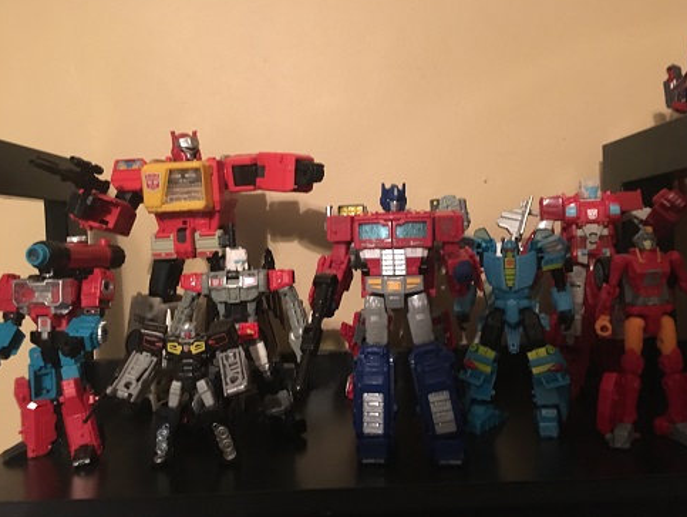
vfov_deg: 46.9
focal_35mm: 30
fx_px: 596
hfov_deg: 59.9
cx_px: 353
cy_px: 257
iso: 500
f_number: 2.2
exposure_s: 1/15
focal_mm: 4.15
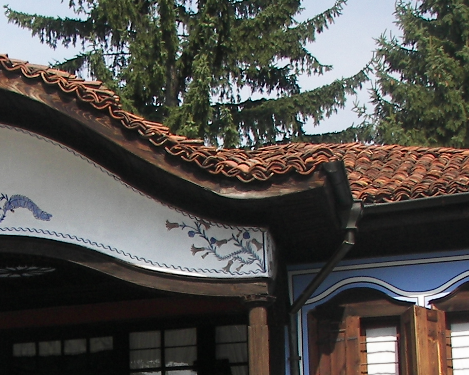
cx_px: 86
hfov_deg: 19.0
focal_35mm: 100
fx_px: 1388
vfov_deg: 15.1
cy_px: 367
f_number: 2.8
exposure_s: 1/640
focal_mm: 6
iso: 50
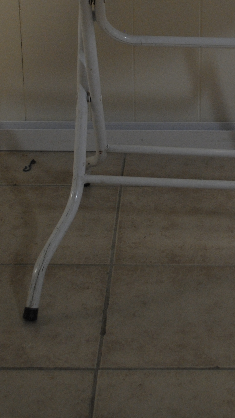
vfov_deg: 22.3
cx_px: 218
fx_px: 1030
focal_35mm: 93
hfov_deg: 12.9
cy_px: 35
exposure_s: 1/40
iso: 400
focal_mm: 26
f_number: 4.2
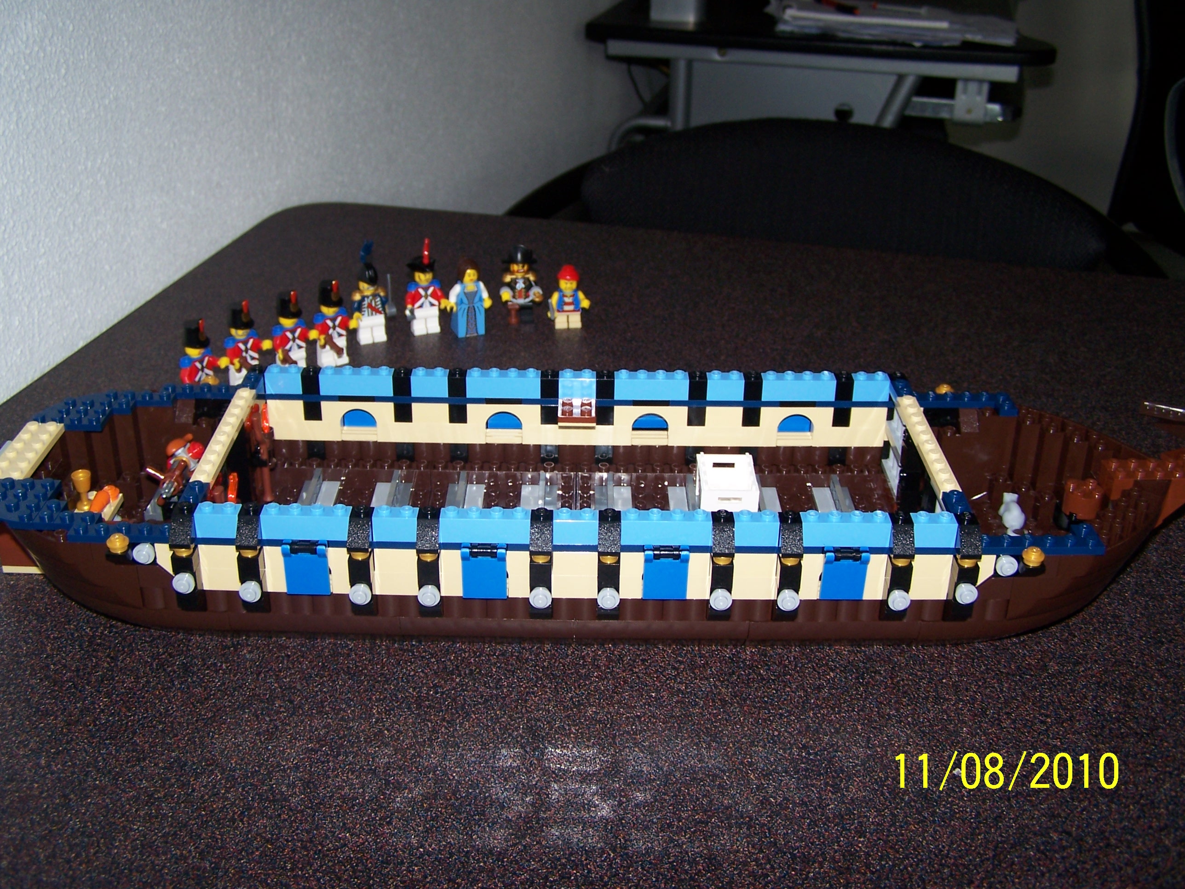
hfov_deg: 49.0
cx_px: 592
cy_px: 444
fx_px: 1301
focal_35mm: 38
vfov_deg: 37.7
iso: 80
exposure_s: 1/60
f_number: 2.8
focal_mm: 6.3
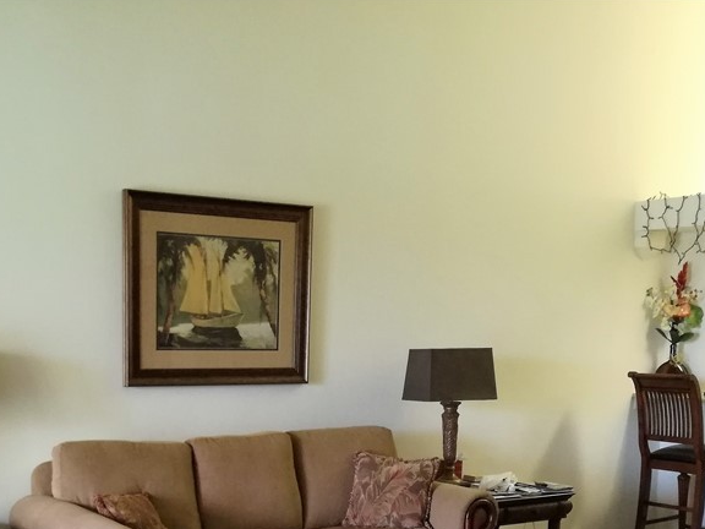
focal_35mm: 48
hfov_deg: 39.2
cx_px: 240
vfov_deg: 29.2
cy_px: 467
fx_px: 978
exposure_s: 1/24
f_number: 2
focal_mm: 3.79
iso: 400
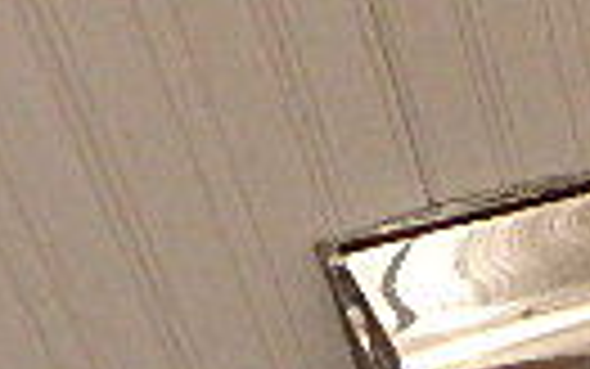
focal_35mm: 109
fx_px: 1753
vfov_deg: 10.6
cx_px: 1243
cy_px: 824
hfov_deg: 14.9
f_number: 3.5
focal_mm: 3.7
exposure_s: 1/30
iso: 640
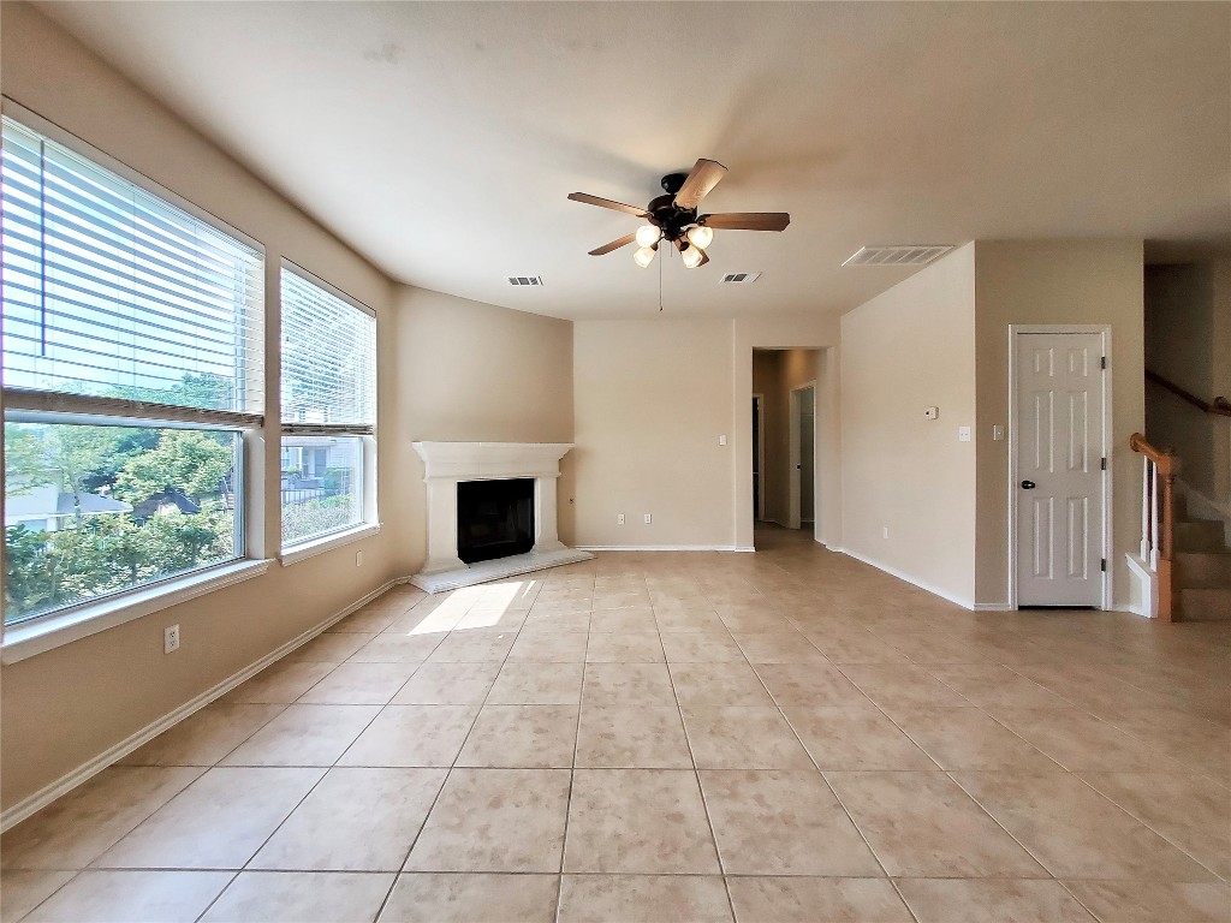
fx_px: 462
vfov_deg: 89.9
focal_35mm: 13
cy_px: 462
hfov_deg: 106.2
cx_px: 616
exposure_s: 1/120
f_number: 2.2
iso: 80
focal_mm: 1.8
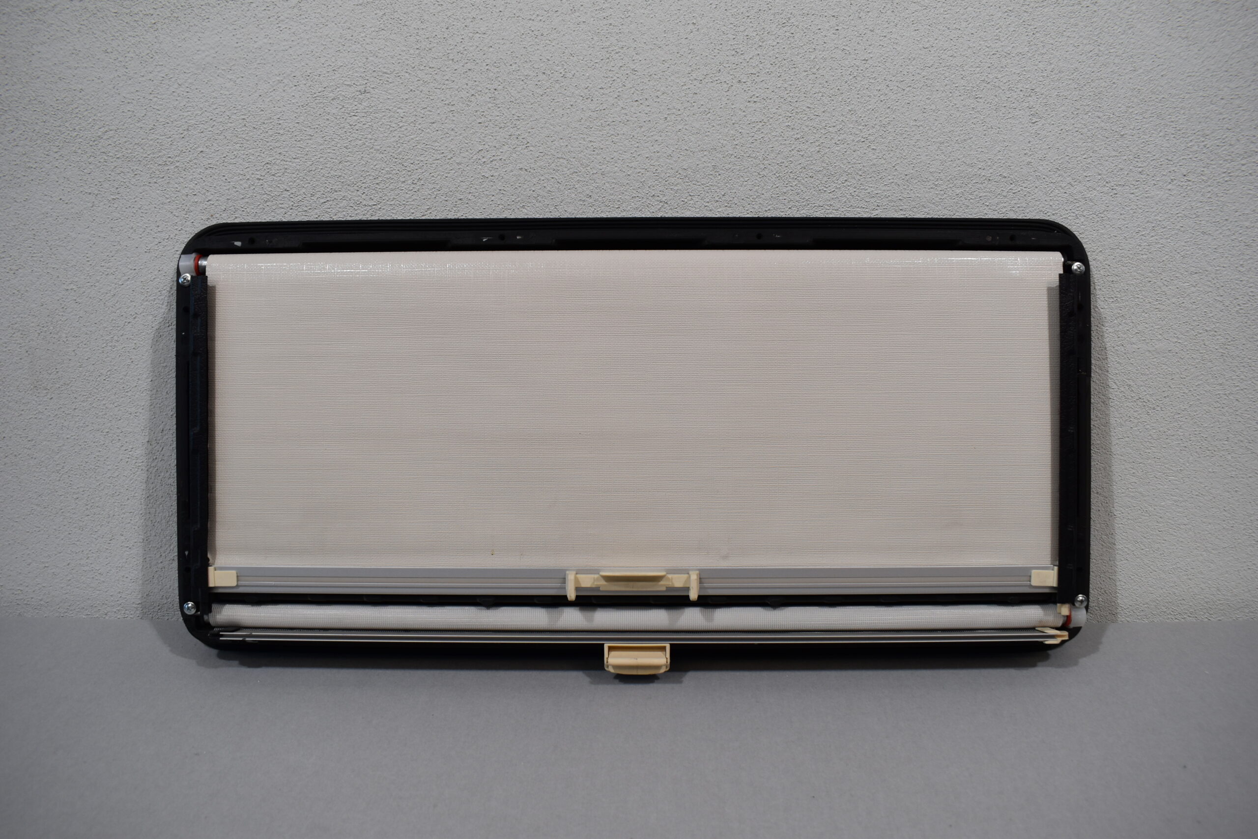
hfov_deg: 67.4
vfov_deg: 47.9
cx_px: 629
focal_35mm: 27
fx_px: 943
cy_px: 420
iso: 320
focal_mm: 18
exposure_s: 1/125
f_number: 5.6
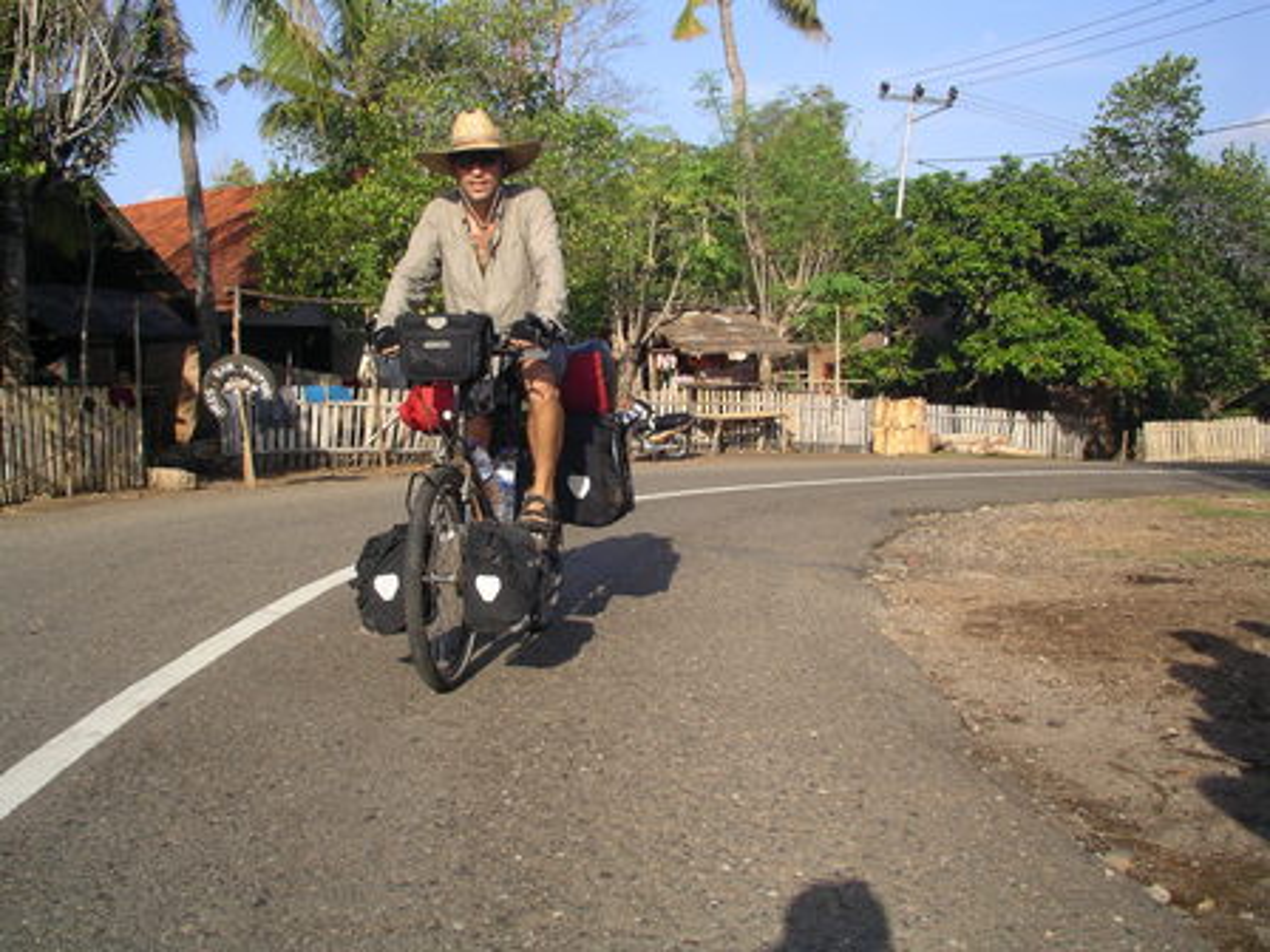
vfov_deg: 38.7
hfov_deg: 50.1
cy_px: 476
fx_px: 1357
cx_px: 635
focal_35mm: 37
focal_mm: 5.7
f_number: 6.9
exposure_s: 1/125
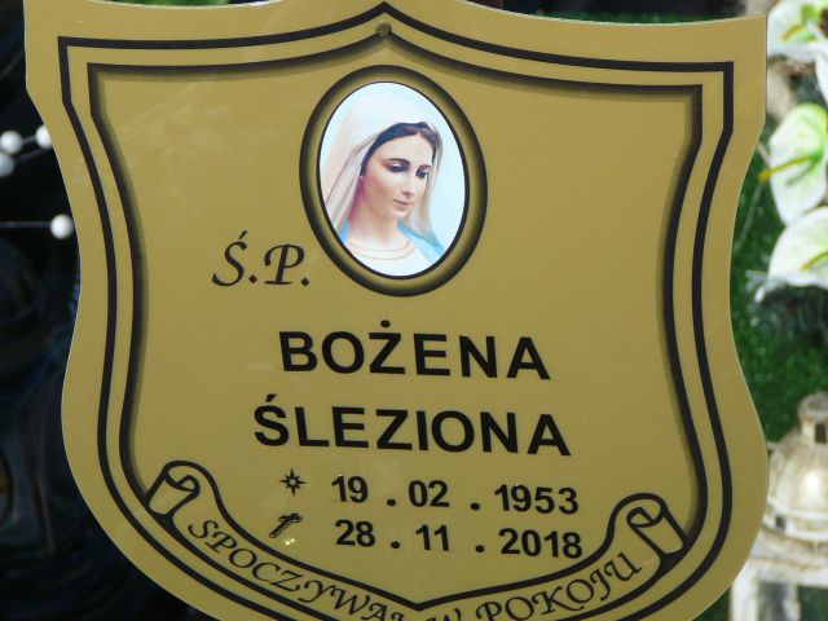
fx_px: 3062
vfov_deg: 11.6
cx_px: 414
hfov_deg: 15.4
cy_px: 310
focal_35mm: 128
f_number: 3.9
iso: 80
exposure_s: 1/800
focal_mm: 19
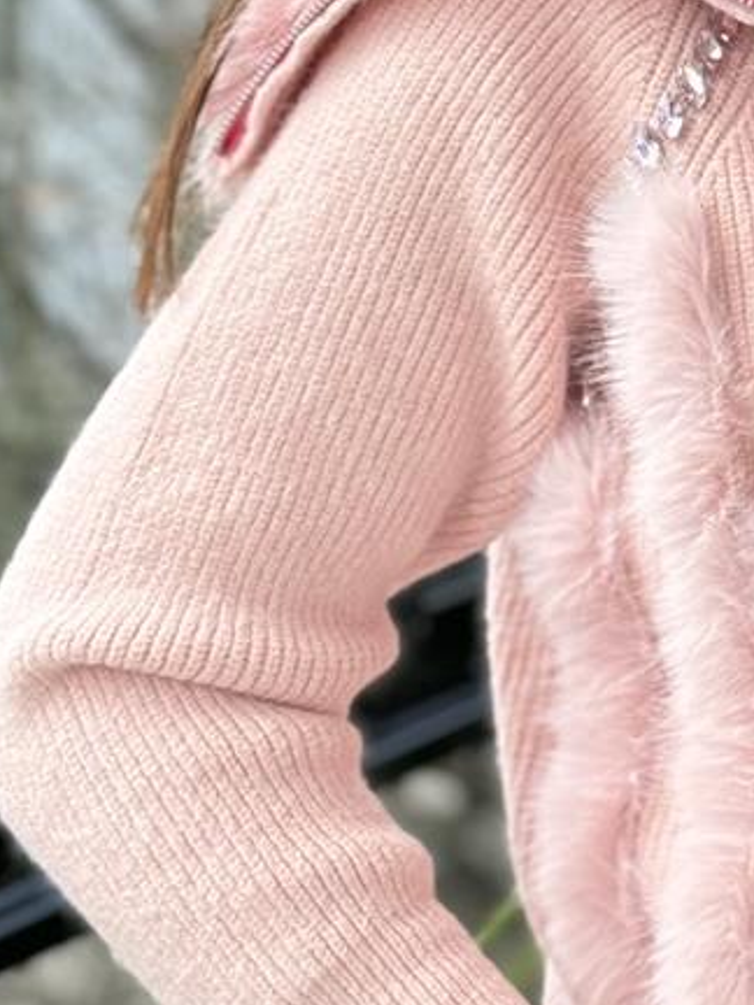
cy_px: 350
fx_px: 4298
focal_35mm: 148
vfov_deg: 13.3
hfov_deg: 9.8
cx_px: 1101
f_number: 1.78
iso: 80
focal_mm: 6.76
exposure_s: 1/121
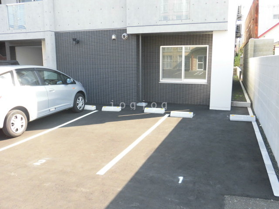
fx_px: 258
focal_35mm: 32
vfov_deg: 44.2
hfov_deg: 56.8
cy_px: 104
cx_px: 140
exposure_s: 1/125
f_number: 3.5
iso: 100
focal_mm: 5.81
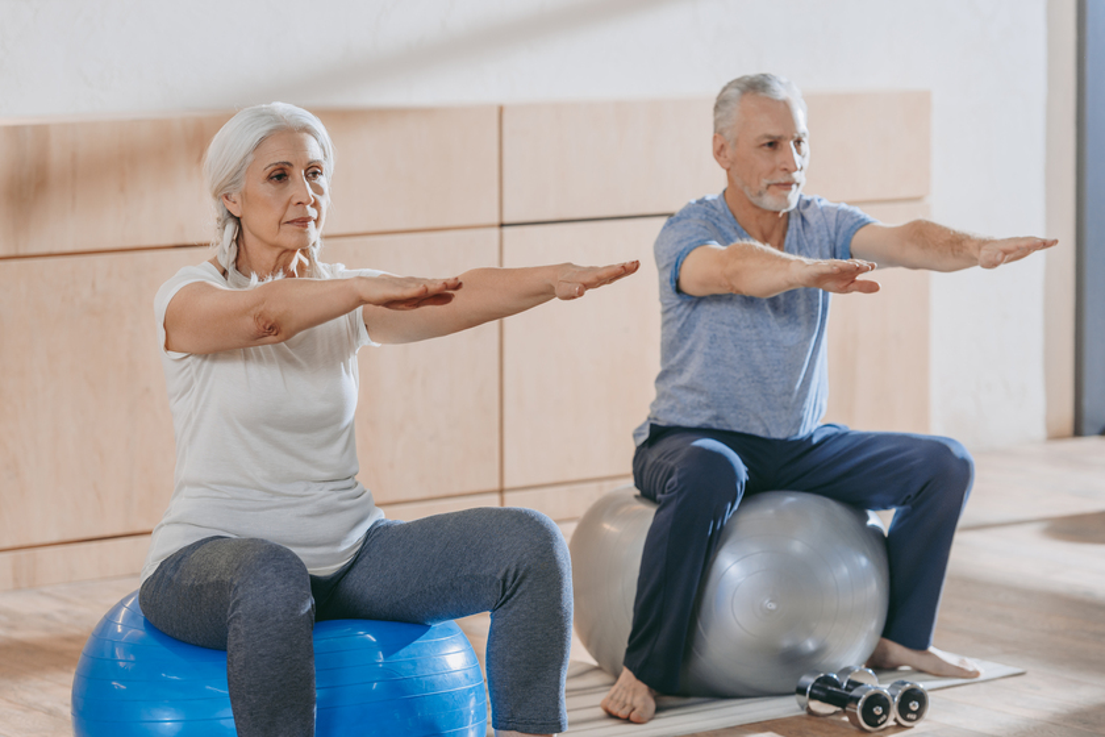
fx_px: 3560
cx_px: 552
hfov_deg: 17.6
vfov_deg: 11.8
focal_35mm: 116
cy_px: 368
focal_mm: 116
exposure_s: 1/200
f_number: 4
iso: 250
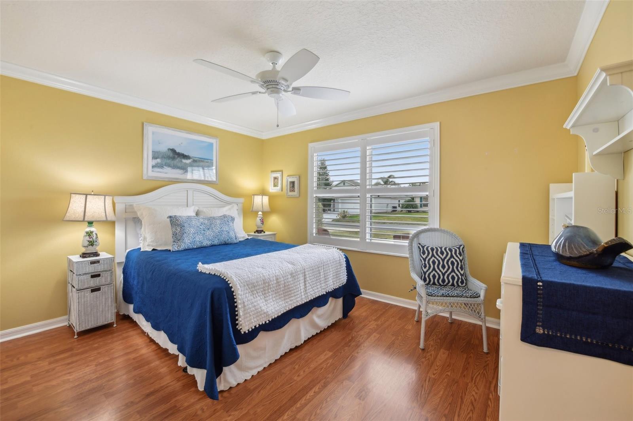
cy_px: 210
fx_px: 246
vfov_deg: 81.2
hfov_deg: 104.3
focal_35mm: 14
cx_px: 316
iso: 400
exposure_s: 1/8
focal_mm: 14
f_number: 8
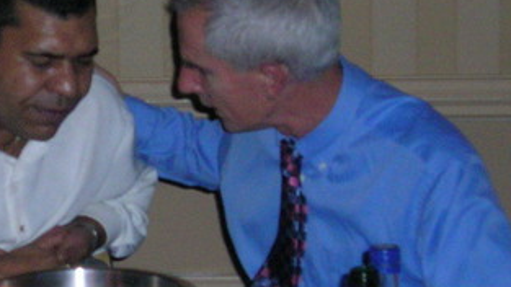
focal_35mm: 168
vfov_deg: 7.2
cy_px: 170
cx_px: 39
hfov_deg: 12.7
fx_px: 2276
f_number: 3.7
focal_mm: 10.5
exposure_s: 1/60
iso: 200
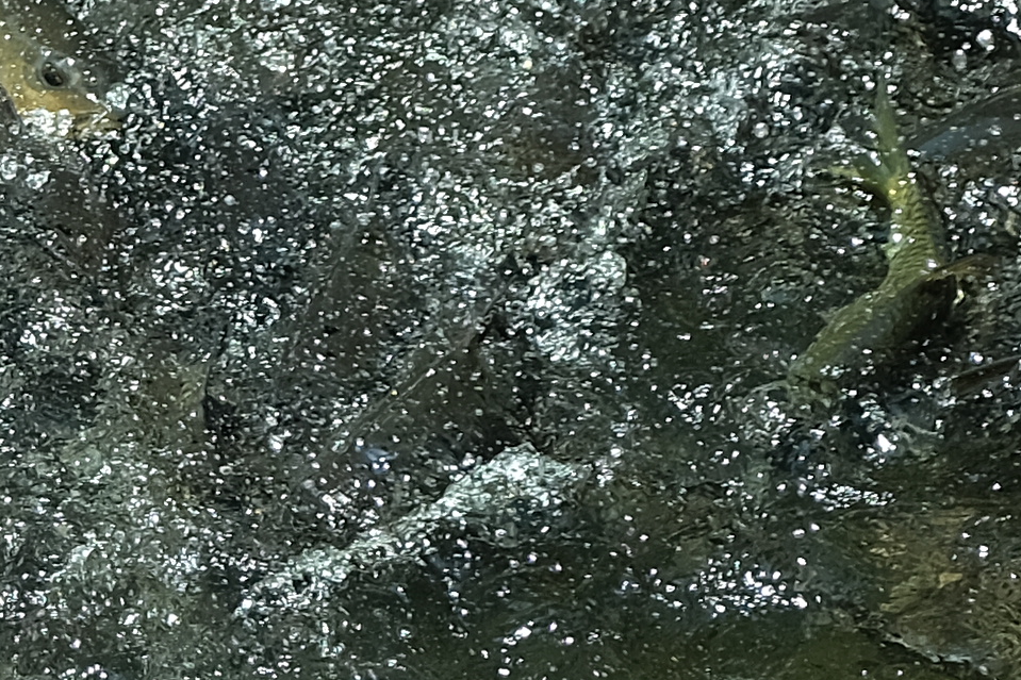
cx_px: -673
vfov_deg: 1.6
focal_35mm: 885
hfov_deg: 2.3
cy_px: -808
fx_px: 25094
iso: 500
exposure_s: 1/2000
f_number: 2.8
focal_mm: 90.6
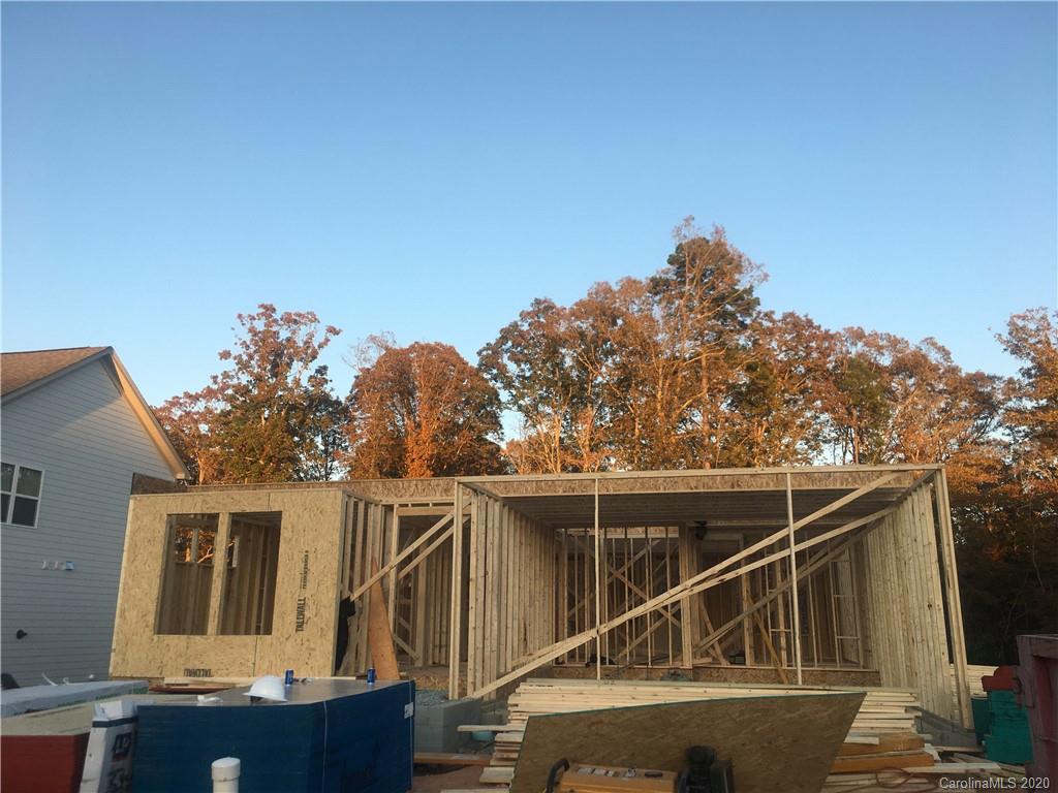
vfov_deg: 48.2
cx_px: 529
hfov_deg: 61.7
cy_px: 396
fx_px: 886
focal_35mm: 29
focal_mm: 4.15
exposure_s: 1/286
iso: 25
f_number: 2.2
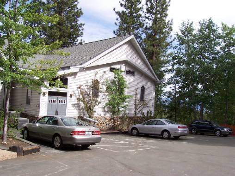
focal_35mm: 37
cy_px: 88
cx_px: 118
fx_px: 251
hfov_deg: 50.1
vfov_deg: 38.7
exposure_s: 1/350
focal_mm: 5.6
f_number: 5.6
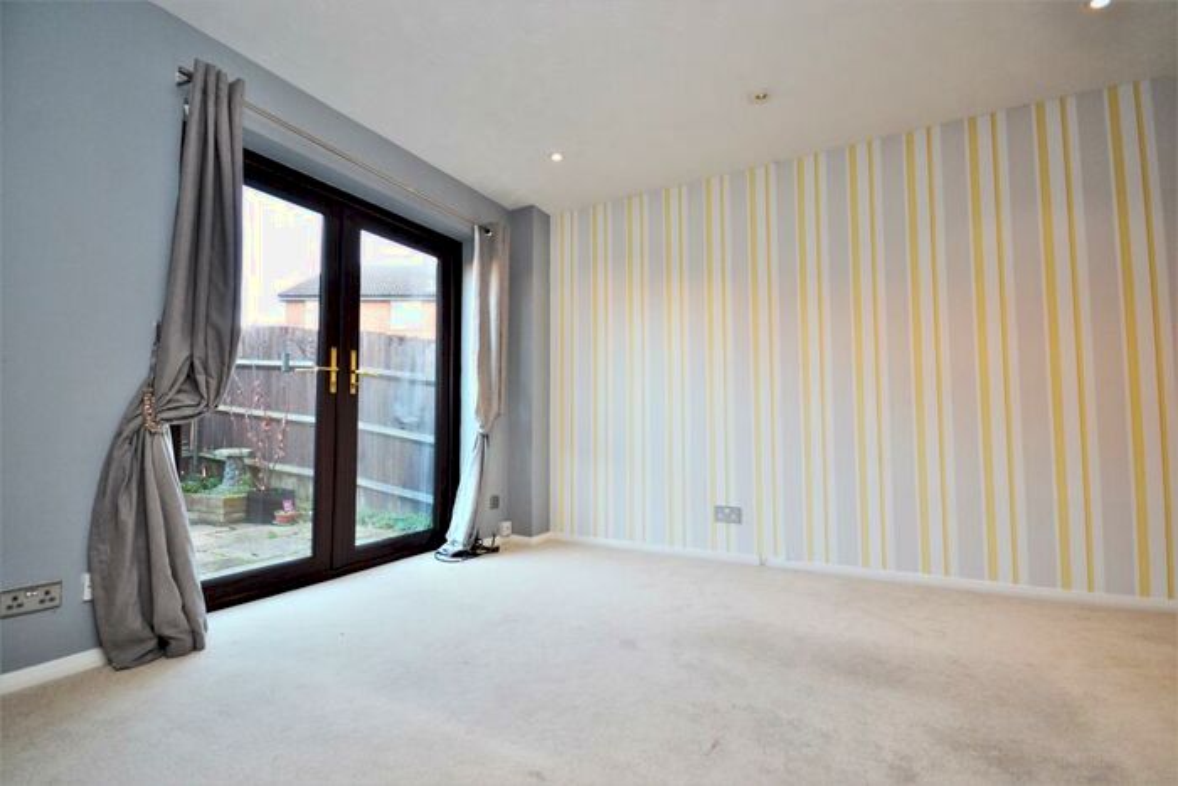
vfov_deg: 77.4
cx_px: 589
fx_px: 491
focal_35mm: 15
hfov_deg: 100.4
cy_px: 393
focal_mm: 10
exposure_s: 1/80
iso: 400
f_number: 4.5
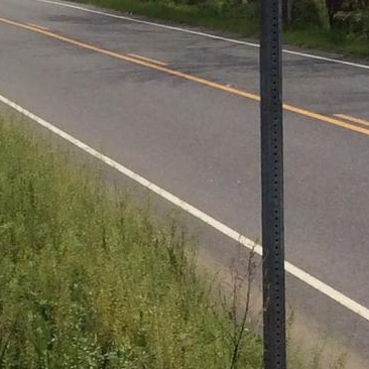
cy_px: -3
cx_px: -214
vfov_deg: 11.0
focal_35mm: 158
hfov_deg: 10.6
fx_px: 1906
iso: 32
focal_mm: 3.3
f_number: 2.4
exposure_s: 1/3367
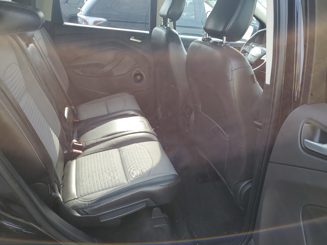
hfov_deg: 67.3
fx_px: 246
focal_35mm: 26
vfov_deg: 53.1
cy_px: 122
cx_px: 164
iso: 50
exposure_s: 1/278
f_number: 1.5
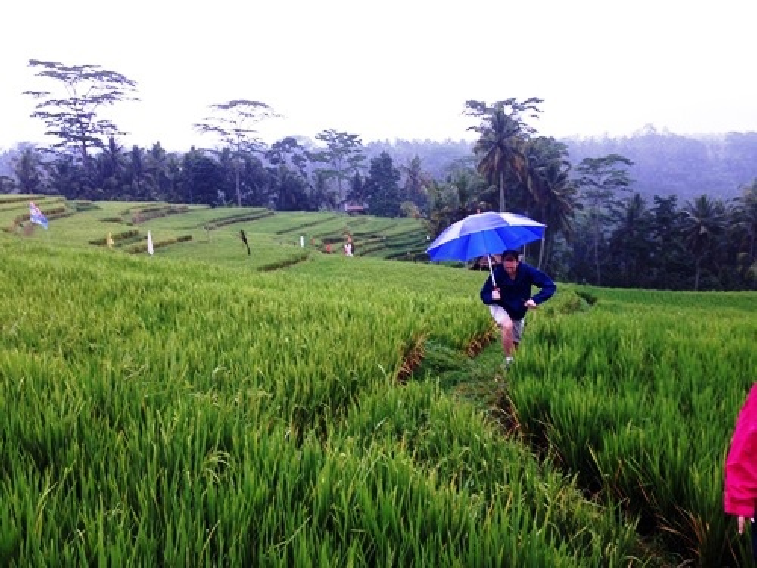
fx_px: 722
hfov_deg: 55.4
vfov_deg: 42.9
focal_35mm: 33
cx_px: 378
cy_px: 284
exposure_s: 1/163
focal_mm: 4.13
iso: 50
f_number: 2.4
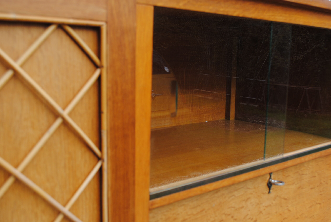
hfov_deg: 50.6
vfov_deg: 35.2
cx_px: 175
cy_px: 112
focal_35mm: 38
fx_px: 350
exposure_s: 1/125
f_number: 5.6
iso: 125
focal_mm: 22
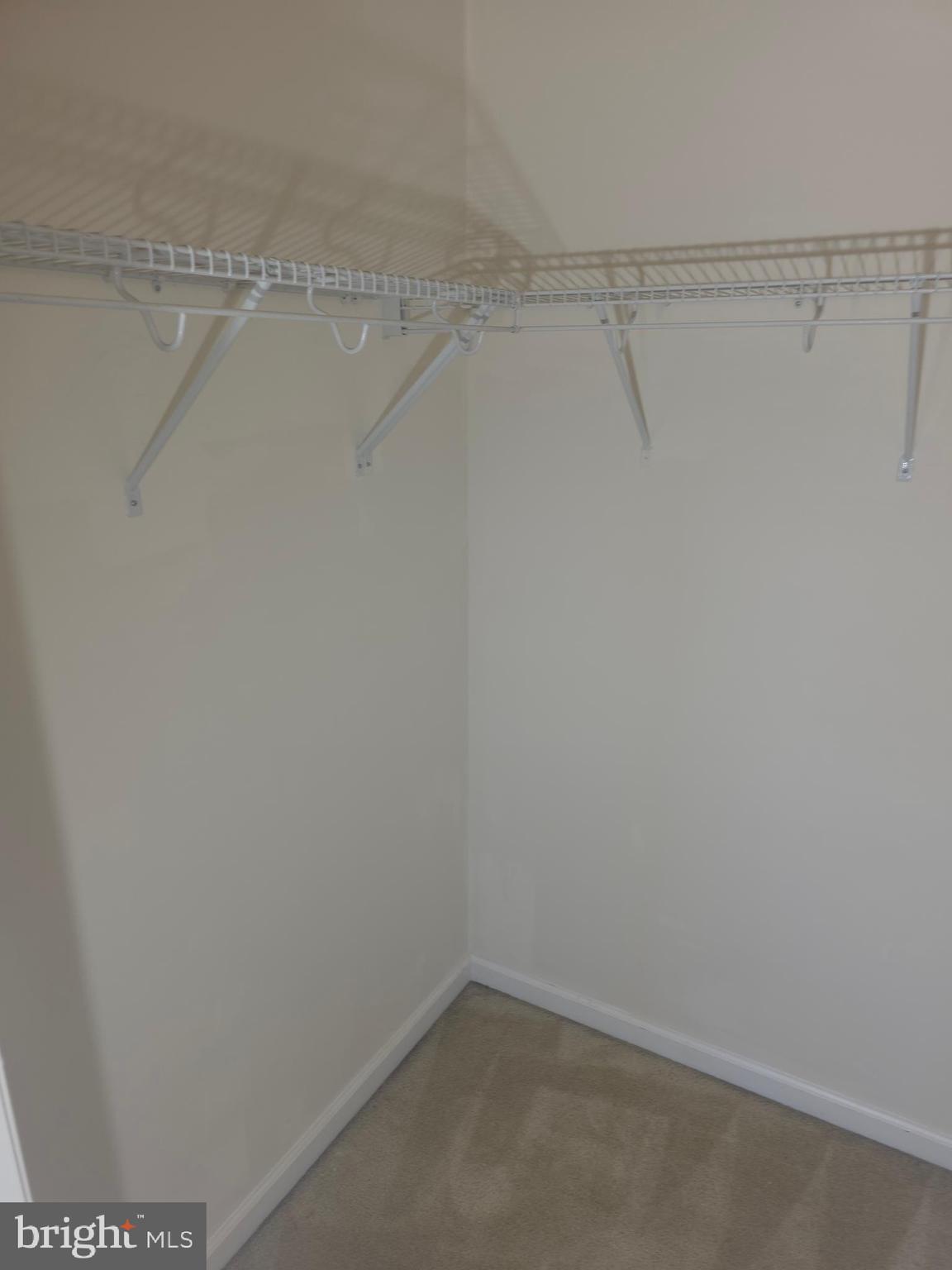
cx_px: 476
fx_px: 843
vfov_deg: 73.9
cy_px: 635
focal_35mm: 23
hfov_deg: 58.9
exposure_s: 1/60
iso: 25
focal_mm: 6.3
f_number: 1.7
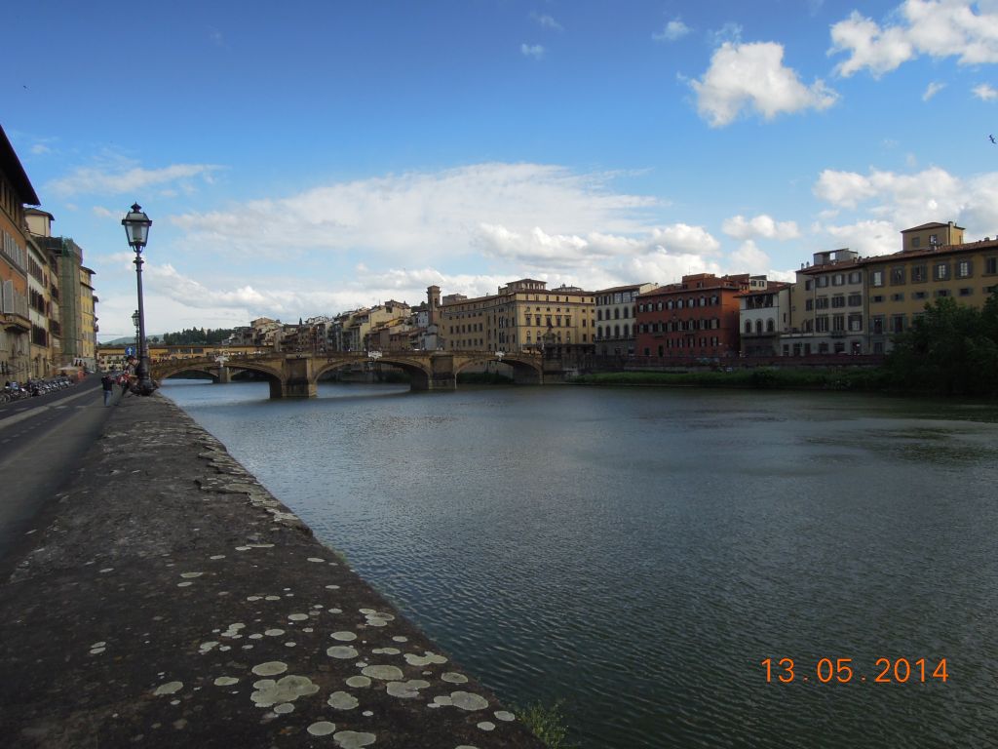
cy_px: 374
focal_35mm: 24
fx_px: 692
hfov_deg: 71.6
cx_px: 499
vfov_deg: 56.8
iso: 160
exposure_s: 1/1600
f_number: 3.5
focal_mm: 4.3
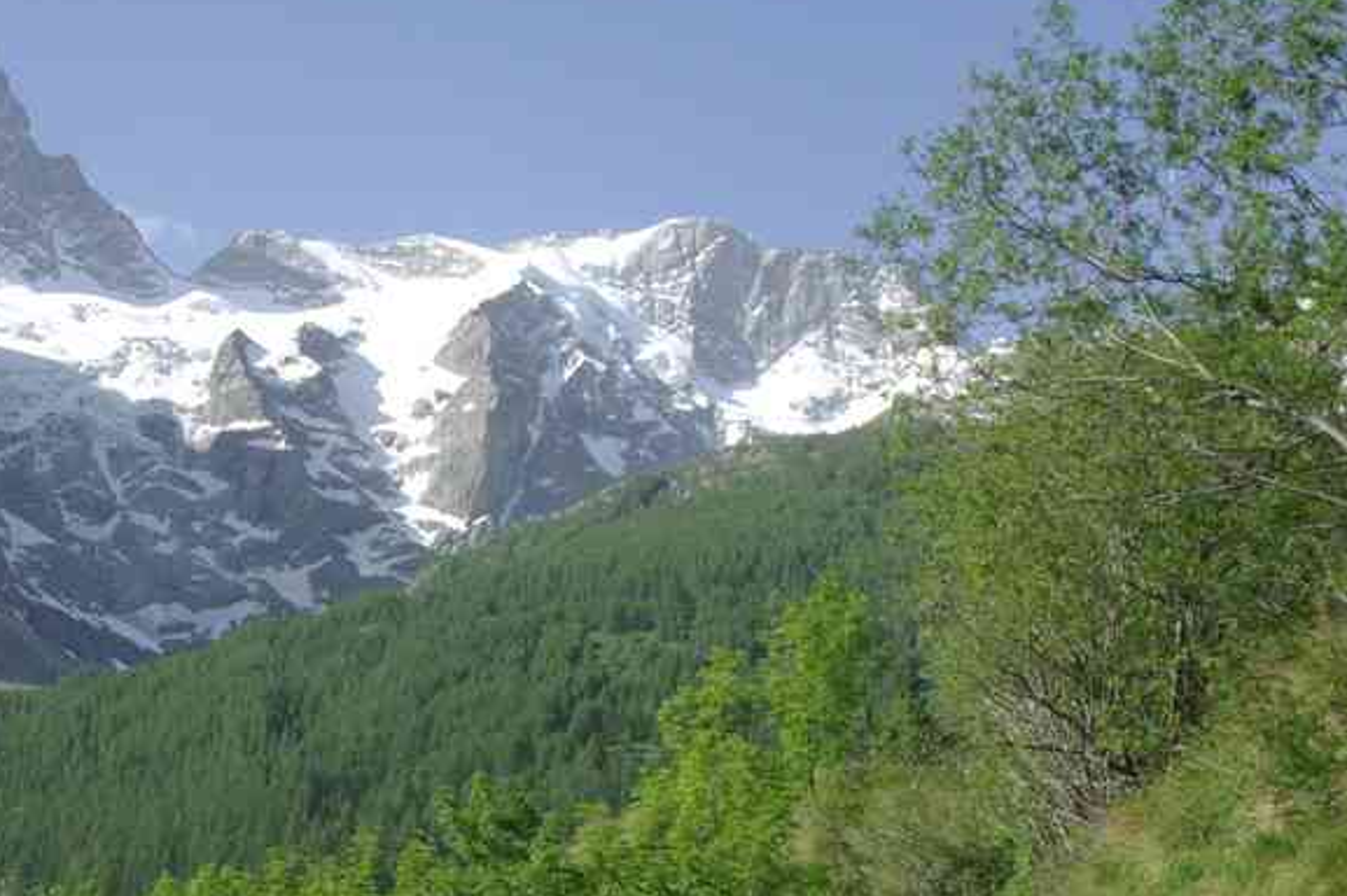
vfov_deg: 22.5
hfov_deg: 32.7
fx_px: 2248
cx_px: 334
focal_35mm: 60
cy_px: 595
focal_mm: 23.1
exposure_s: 1/180
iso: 100
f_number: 6.7
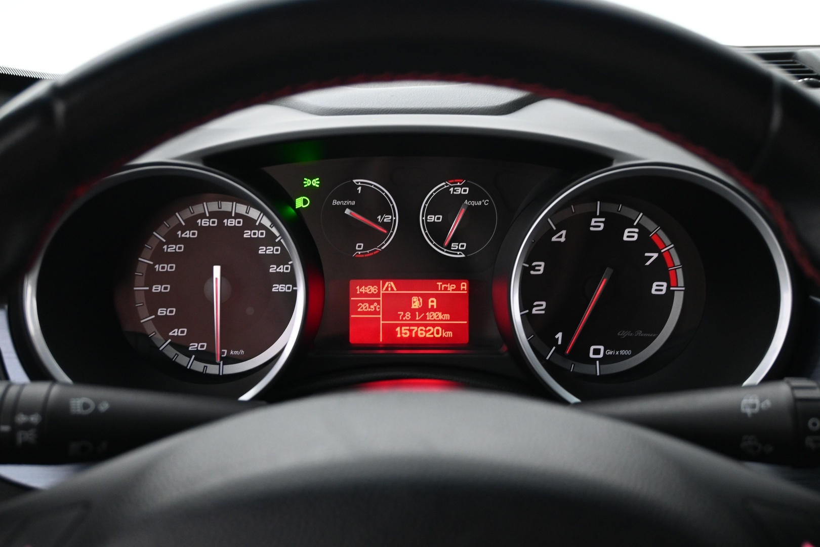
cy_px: 274
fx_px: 820
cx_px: 410
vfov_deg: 36.9
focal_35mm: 36
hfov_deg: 53.1
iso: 1600
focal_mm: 24
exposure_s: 1/15
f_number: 4.2
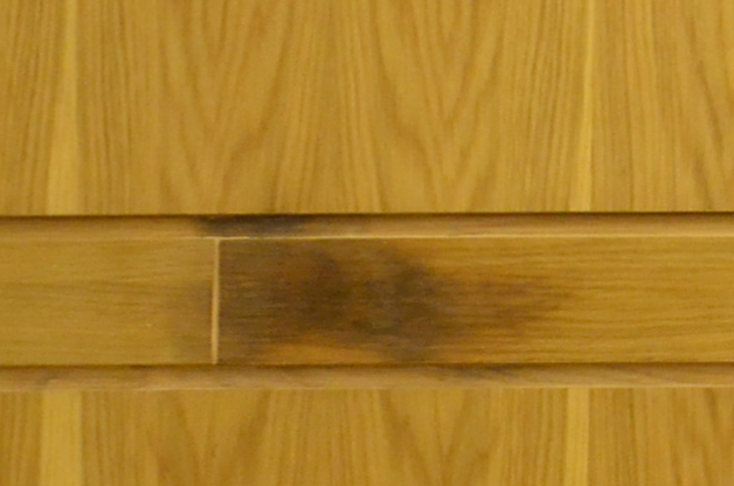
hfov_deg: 11.2
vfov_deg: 8.6
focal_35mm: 159
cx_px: 1661
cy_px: 335
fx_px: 3235
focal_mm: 18
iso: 1600
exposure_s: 1/40
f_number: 3.5
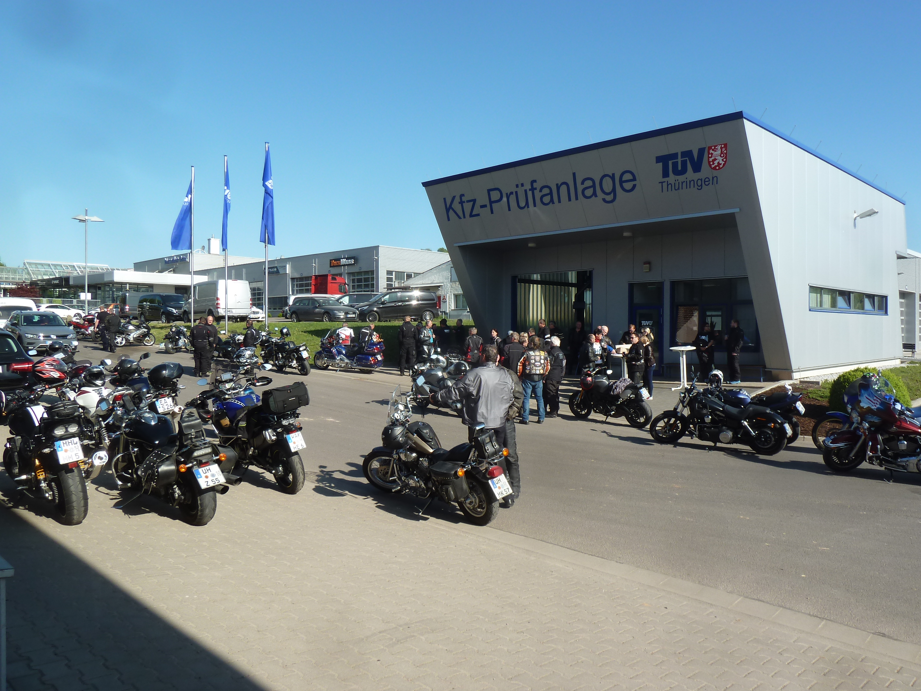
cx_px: 460
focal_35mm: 25
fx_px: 665
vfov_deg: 54.9
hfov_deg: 69.4
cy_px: 346
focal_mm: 4.1
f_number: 4
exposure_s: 1/400
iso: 80
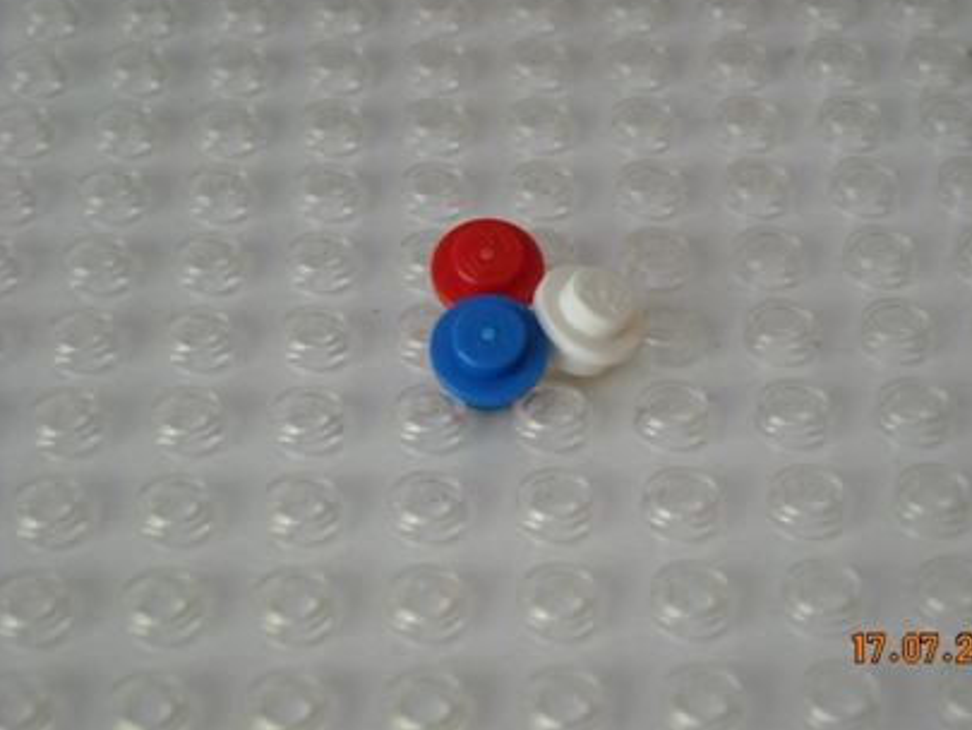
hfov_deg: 23.3
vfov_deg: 17.6
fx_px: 2359
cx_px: 535
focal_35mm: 84
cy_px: 329
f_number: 3.9
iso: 400
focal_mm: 12.3
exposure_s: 1/17
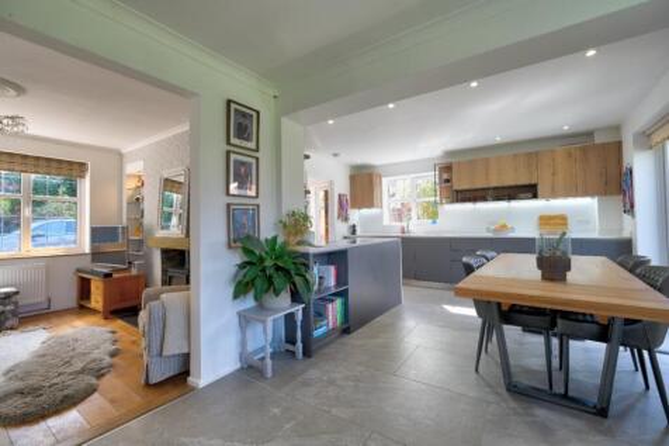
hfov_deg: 100.4
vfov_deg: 77.3
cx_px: 334
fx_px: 279
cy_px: 223
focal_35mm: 15
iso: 160
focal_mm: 10
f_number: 4
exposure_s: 1/26
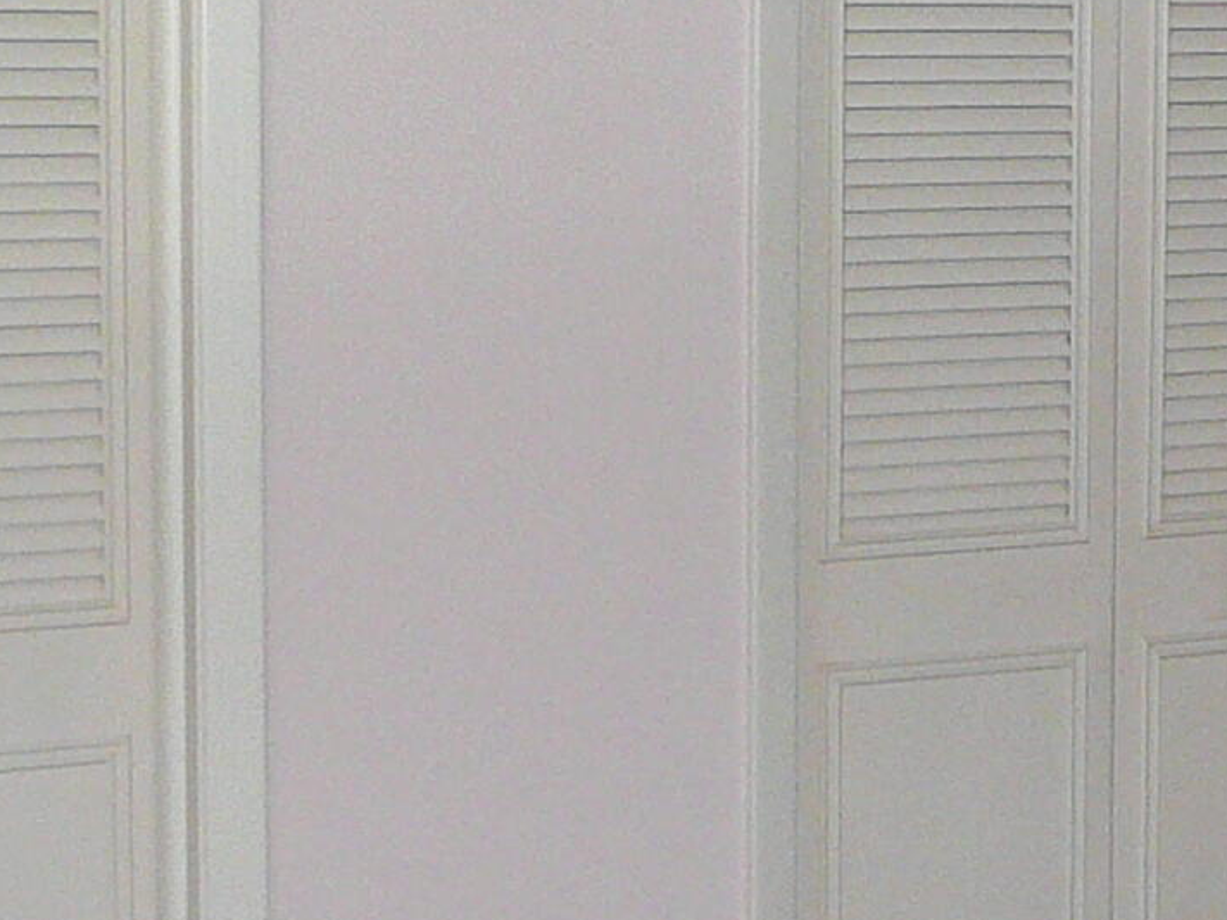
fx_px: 4465
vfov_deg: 11.8
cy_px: 421
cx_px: 1293
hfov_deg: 15.3
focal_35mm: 126
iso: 250
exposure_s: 1/30
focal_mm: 5.2
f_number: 2.8
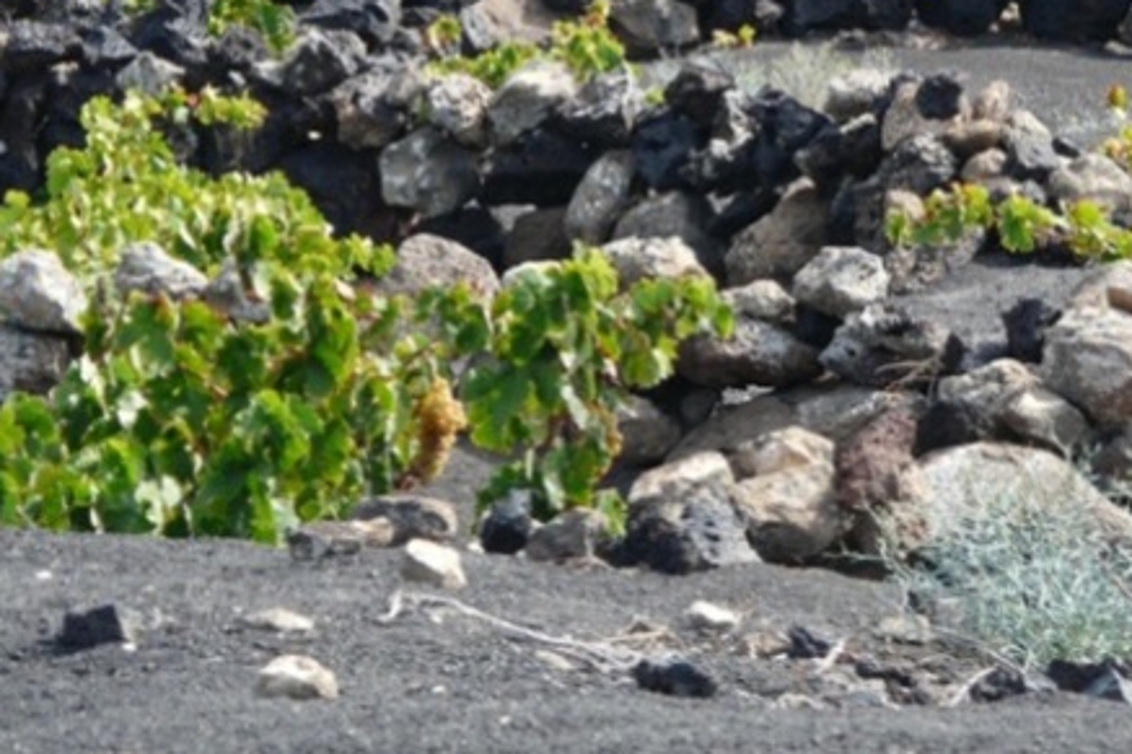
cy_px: 128
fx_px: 12792
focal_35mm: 407
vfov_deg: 3.4
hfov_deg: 5.1
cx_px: 548
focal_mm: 41.5
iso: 100
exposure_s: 1/250
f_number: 4
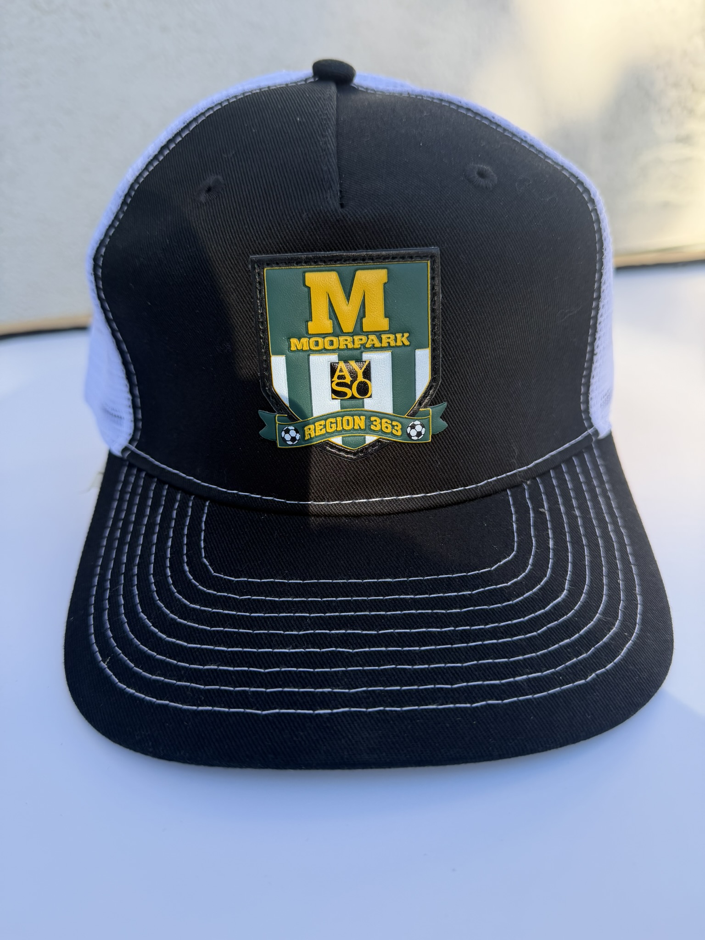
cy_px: 470
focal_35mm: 24
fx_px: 652
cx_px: 352
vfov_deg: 71.6
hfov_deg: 56.8
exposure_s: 1/788
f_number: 1.78
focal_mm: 6.76
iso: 100
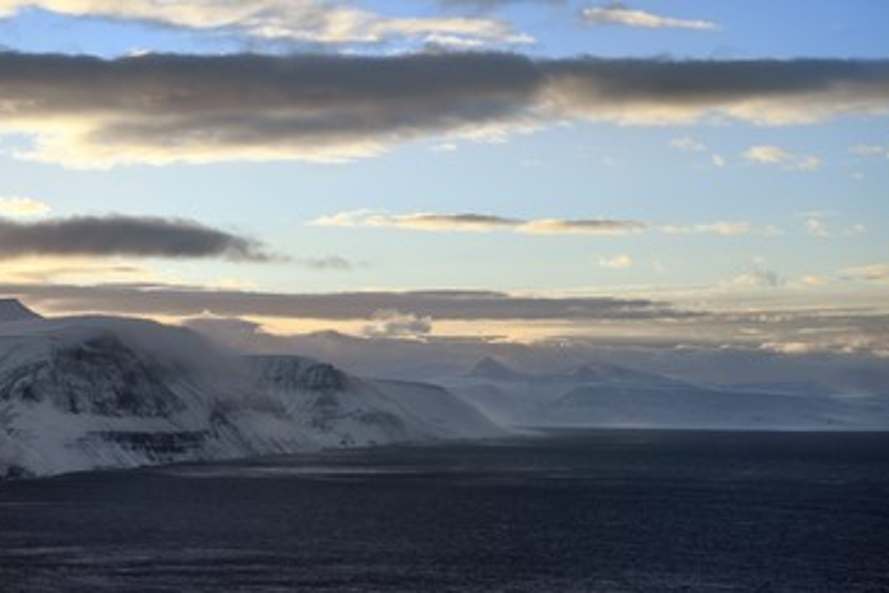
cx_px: 460
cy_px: 294
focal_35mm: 81
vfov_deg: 16.9
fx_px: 2000
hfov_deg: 25.1
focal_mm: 70
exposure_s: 1/400
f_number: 5.6
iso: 200
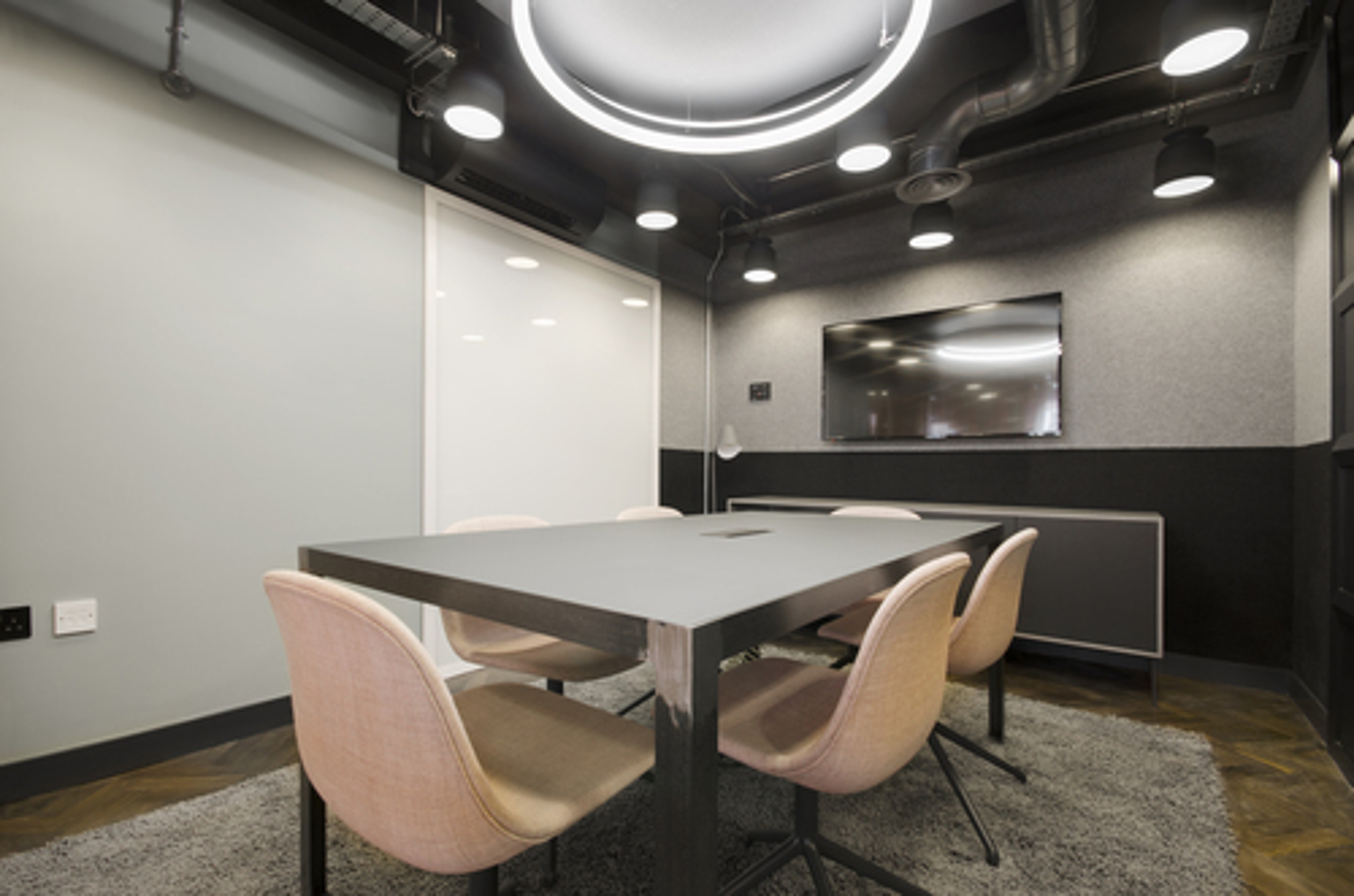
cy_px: 448
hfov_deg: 100.5
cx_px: 677
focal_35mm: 15
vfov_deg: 77.1
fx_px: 563
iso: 100
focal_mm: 10
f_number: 8
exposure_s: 1/1.25
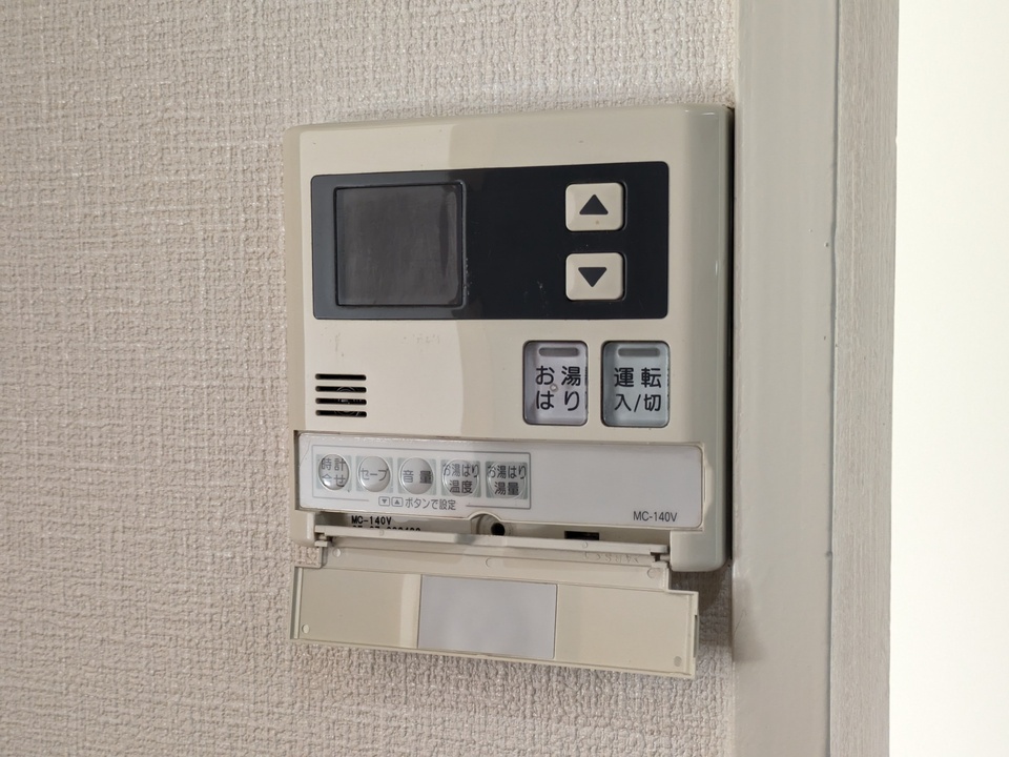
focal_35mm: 51
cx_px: 504
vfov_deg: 28.6
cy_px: 378
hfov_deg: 37.5
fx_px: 1487
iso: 179
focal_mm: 5.43
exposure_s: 1/120
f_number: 1.89
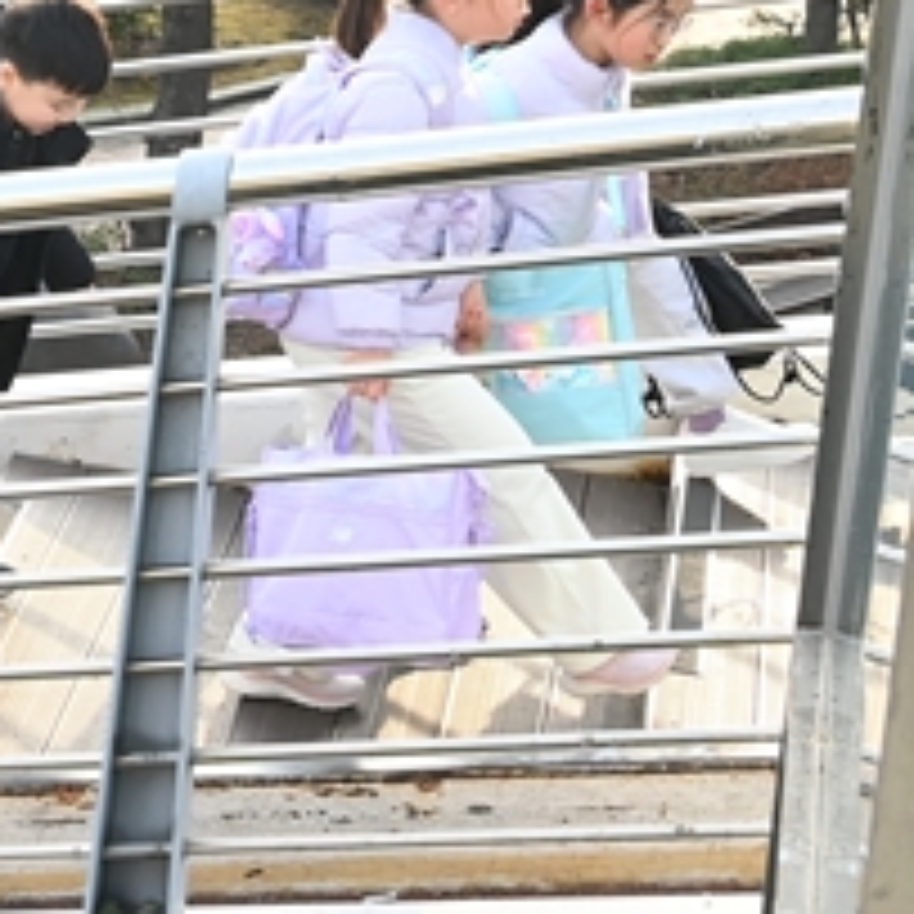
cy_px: 97
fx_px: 3495
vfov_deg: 14.7
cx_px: -617
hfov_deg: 13.6
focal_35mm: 117
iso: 2000
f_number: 13
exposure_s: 1/250
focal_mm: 40
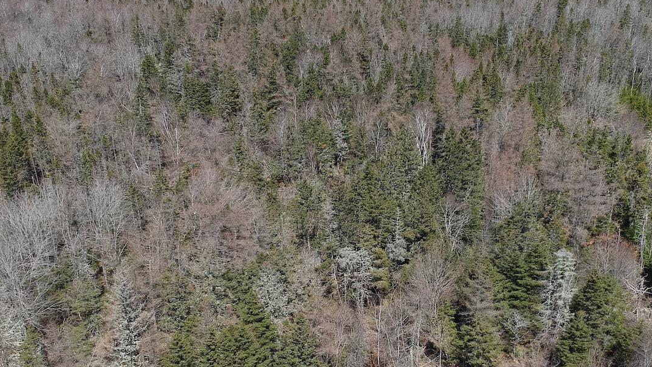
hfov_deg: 48.9
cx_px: 410
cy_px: 264
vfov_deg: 28.7
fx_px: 709
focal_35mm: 41
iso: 100
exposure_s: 1/1000
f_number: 2.6
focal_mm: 4.49
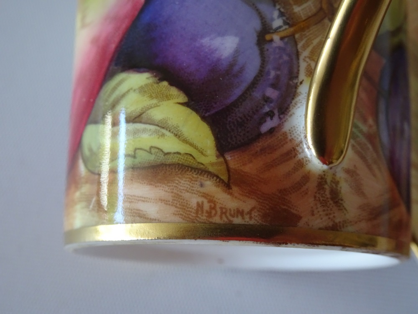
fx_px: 519
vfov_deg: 33.6
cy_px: 157
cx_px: 209
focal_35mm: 43
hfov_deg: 43.9
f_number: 4
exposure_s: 1/50
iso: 320
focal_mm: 7.3
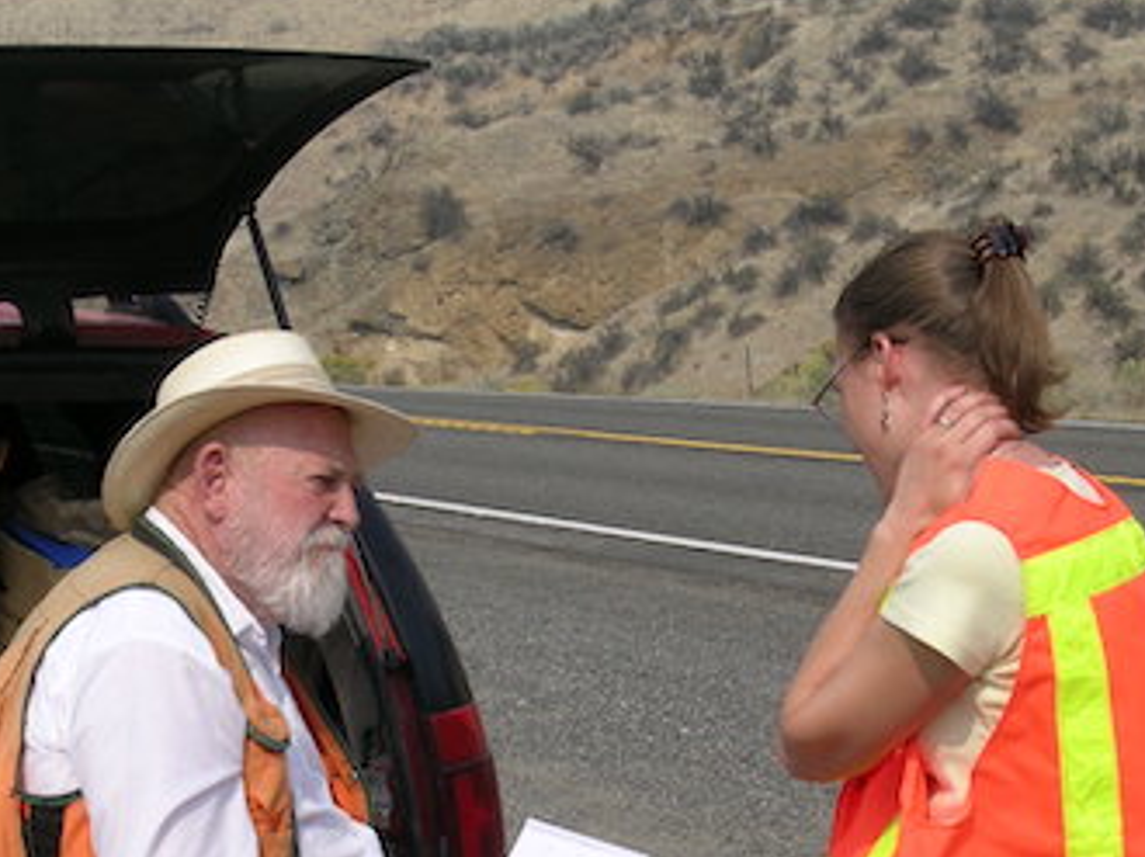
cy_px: 618
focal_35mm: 91
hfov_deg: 21.5
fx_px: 3008
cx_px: 618
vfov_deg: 16.2
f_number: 7.6
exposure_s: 1/287
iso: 50
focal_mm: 10.3
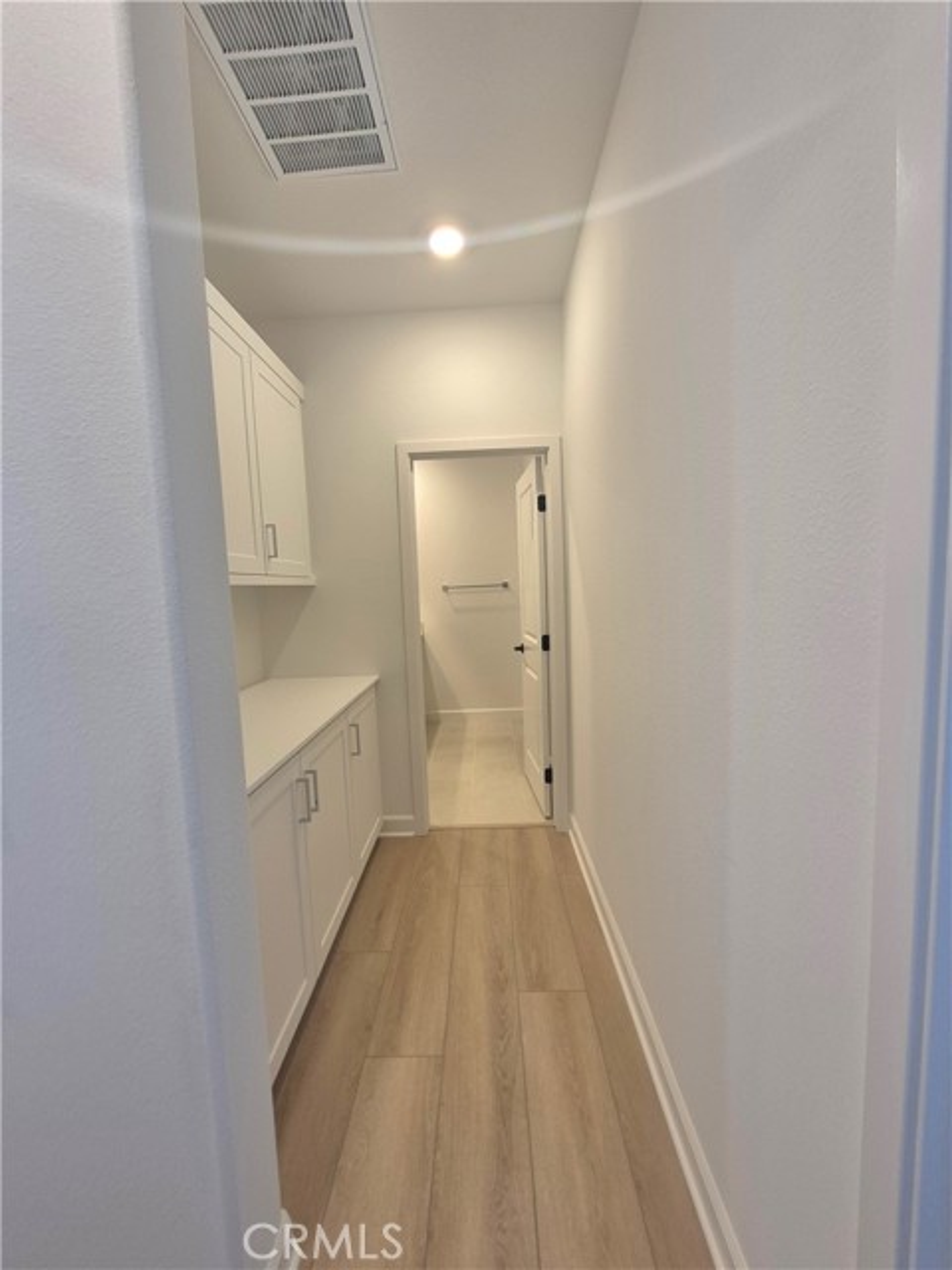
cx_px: 476
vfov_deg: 106.2
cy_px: 635
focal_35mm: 13
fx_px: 477
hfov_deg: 89.9
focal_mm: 1.74
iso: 100
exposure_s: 1/60.2
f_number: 2.2
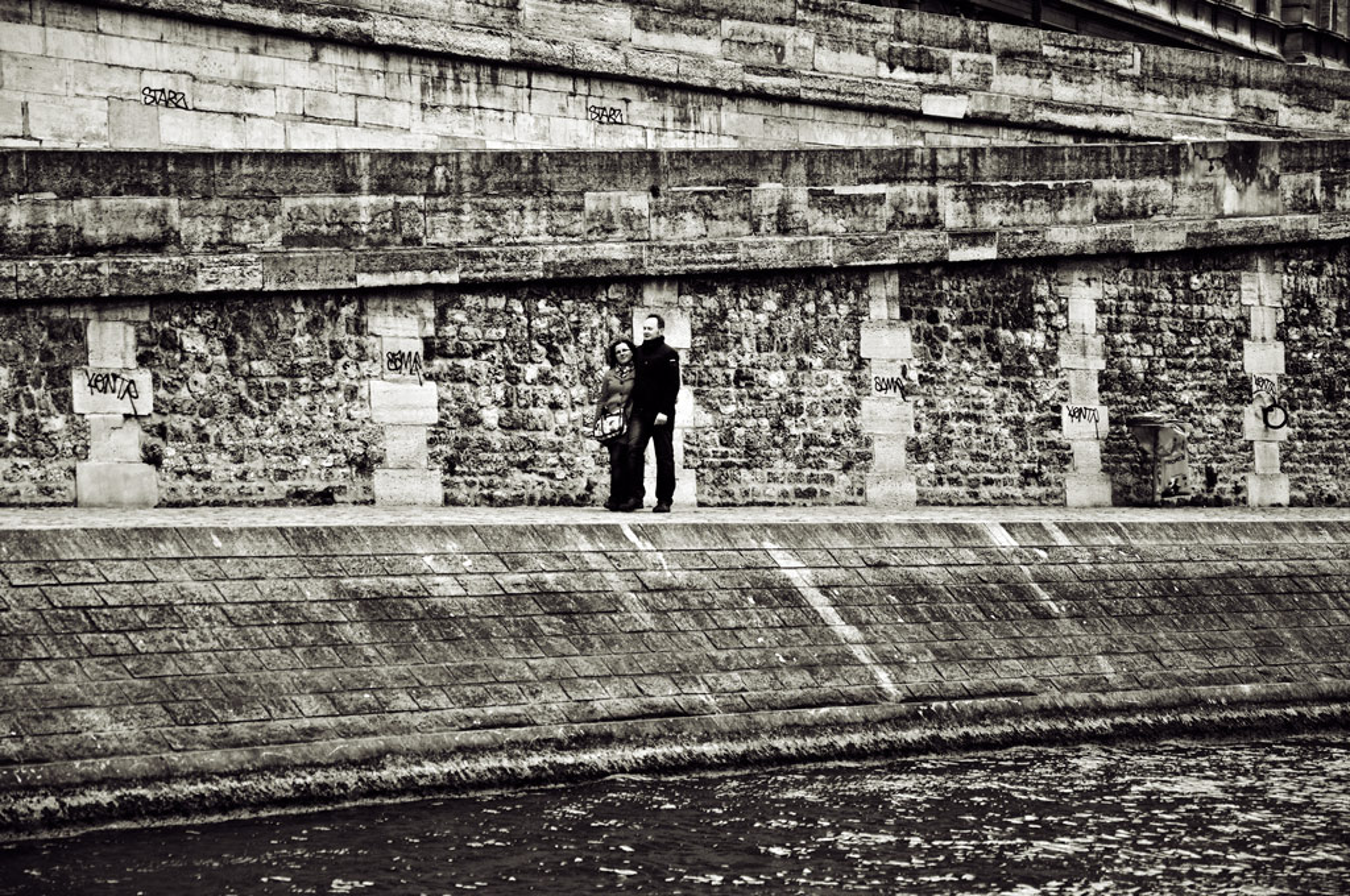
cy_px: 448
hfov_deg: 16.1
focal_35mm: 128
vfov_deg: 10.7
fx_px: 4775
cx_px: 675
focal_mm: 85
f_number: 5.6
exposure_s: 1/800
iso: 400
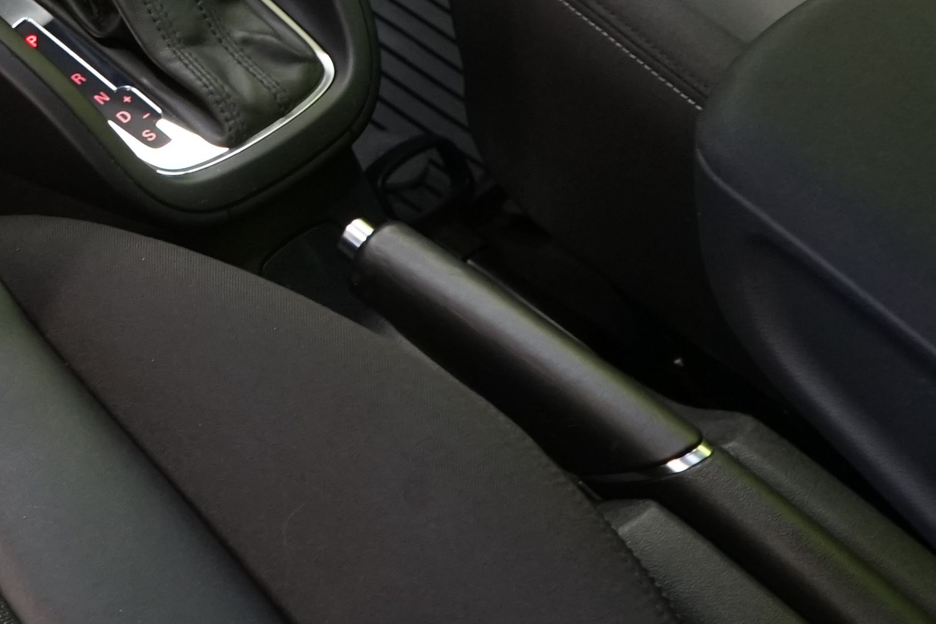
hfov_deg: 16.9
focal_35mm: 117
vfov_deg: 11.5
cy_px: -75
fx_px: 3042
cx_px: -132
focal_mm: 32
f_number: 5
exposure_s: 1/20
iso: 1250
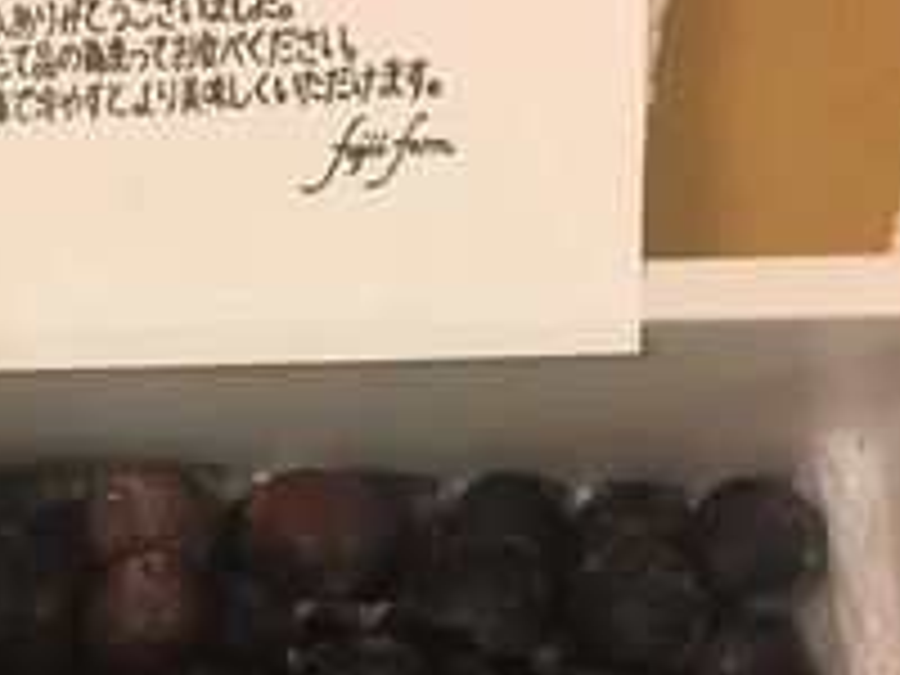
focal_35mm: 58
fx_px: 1508
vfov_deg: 24.6
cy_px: 598
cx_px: 216
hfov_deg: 32.6
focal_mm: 4.15
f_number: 2.2
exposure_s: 1/15
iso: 200
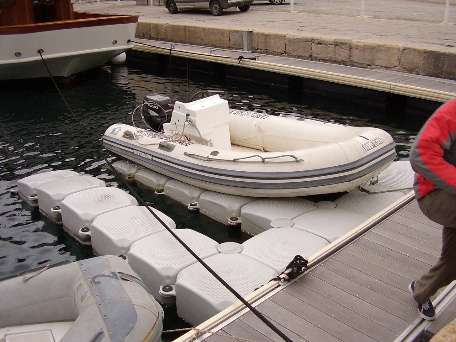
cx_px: 228
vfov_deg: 46.8
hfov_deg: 60.0
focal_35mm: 30
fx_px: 395
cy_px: 171
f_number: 2.9
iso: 100
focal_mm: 5.8
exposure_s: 1/78
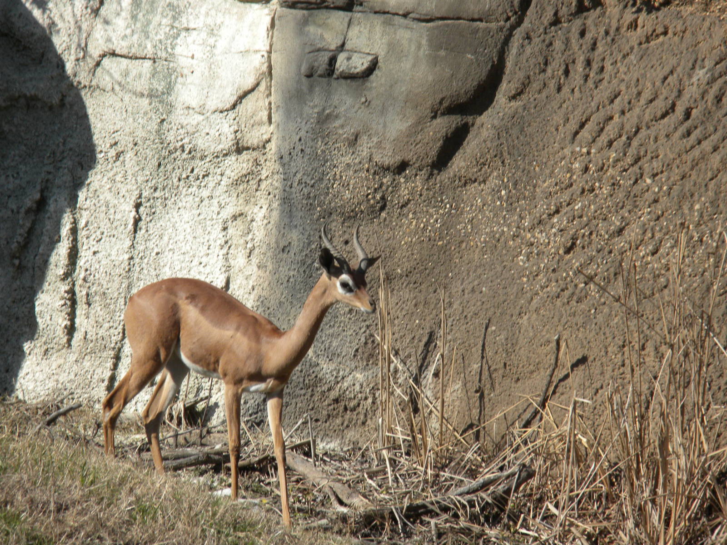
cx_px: 364
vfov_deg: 5.7
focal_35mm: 260
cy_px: 272
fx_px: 5460
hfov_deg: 7.6
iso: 72
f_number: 5.3
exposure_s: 1/522
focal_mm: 46.2
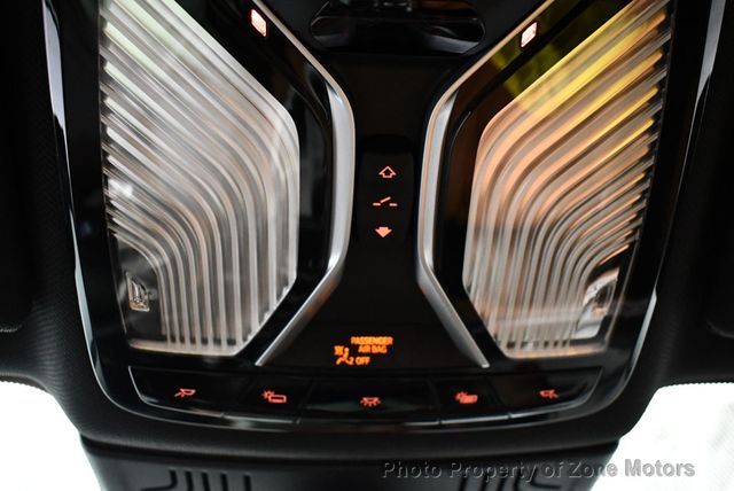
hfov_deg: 53.1
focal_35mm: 36
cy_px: 246
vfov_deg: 36.9
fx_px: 735
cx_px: 367
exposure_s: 1/60
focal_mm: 18
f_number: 3.5
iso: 3200
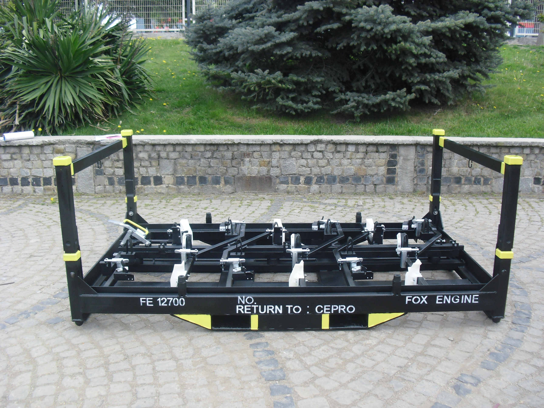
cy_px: 204
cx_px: 272
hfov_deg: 51.4
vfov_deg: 39.7
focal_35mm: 36
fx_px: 566
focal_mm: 6.3
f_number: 3.1
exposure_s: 1/320
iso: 100
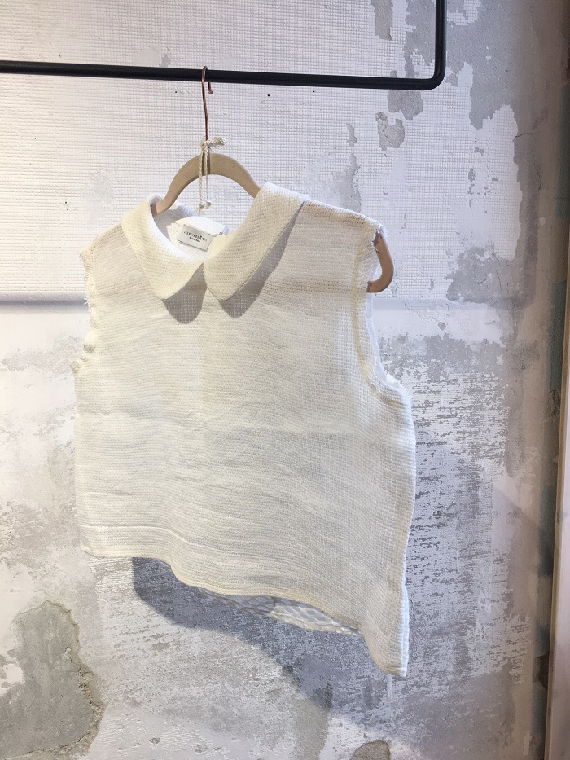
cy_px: 380
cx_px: 285
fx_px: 637
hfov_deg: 48.2
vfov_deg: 61.7
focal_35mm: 29
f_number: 2.2
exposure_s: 1/100
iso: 40
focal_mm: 4.15
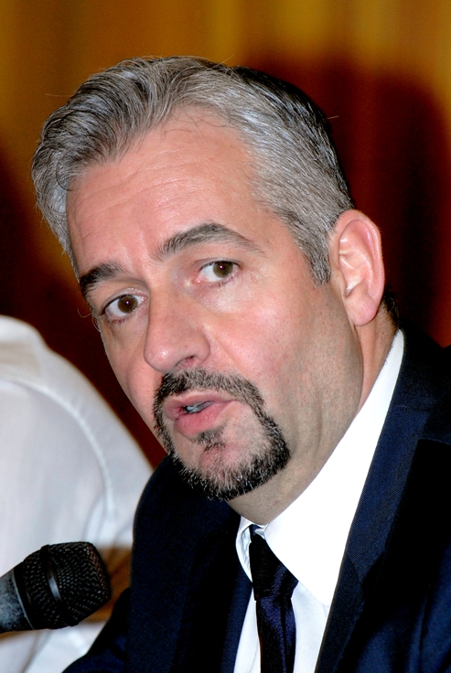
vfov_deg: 6.3
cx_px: 242
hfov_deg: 4.2
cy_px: 357
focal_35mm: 326
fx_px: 6106
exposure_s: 1/60
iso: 500
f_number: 6.3
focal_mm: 200
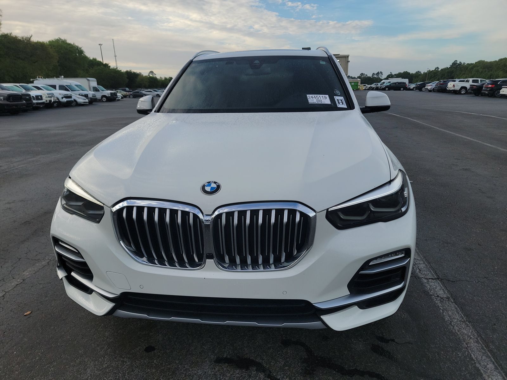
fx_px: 352
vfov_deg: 56.8
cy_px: 190
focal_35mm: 24
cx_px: 254
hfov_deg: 71.6
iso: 50
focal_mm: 6.7
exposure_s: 1/350
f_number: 1.8
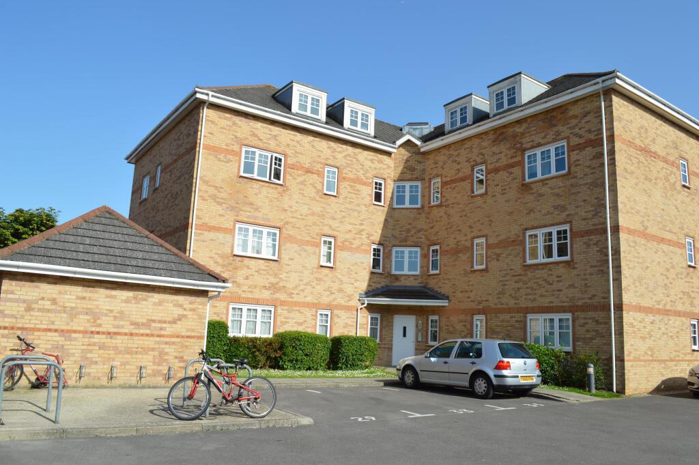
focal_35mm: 27
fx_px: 524
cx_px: 350
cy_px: 232
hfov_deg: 67.4
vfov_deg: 47.9
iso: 100
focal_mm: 18
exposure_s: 1/250
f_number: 8
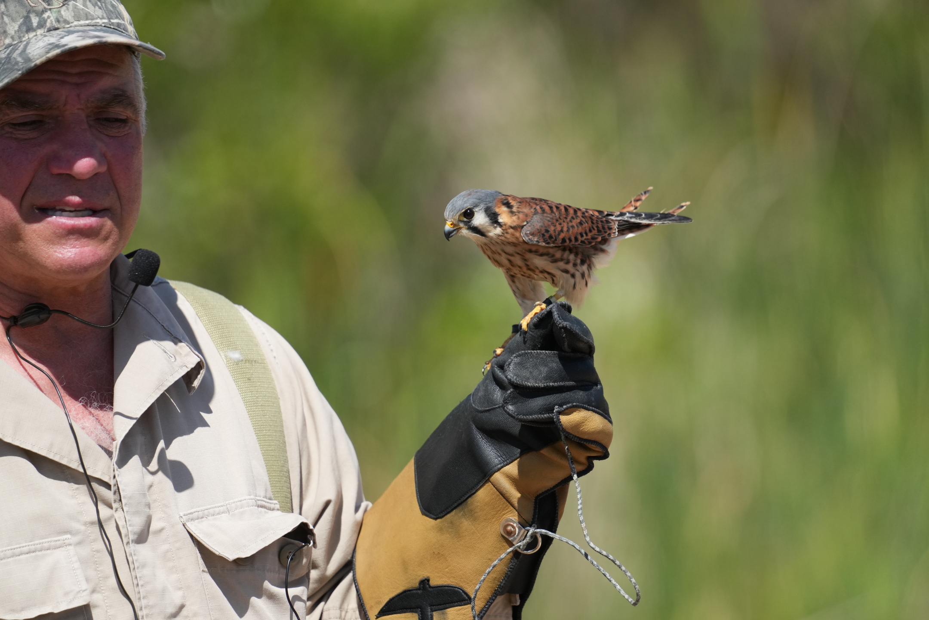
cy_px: 310
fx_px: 15482
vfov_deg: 2.3
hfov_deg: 3.4
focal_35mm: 600
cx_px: 464
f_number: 5.6
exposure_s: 1/4000
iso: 1250
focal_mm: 600
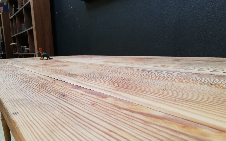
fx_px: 179
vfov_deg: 43.1
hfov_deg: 64.6
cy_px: 80
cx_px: 107
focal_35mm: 29
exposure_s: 1/50
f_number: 2.2
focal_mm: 3.81
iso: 160
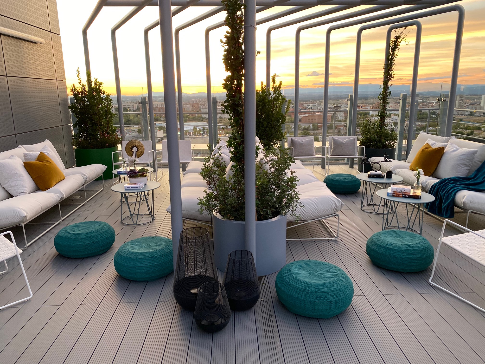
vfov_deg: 53.1
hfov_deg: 67.3
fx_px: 364
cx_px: 242
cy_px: 182
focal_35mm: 26
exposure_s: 1/78
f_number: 1.8
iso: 125
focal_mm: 4.25
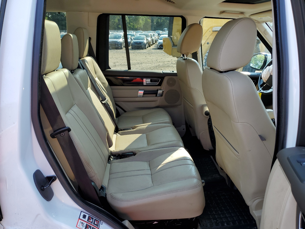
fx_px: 229
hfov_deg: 67.3
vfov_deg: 53.1
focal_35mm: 26
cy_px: 114
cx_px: 152
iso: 50
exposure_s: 1/370
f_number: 1.5
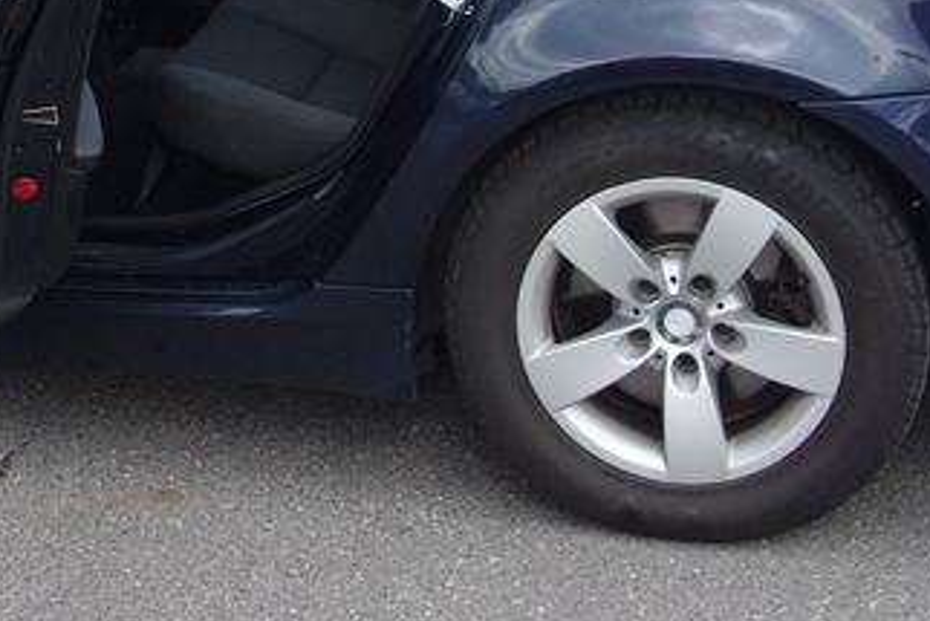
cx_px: 69
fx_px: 2300
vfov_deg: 14.9
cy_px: -94
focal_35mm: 89
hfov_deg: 22.2
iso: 125
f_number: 2
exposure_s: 1/800
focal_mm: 10.4
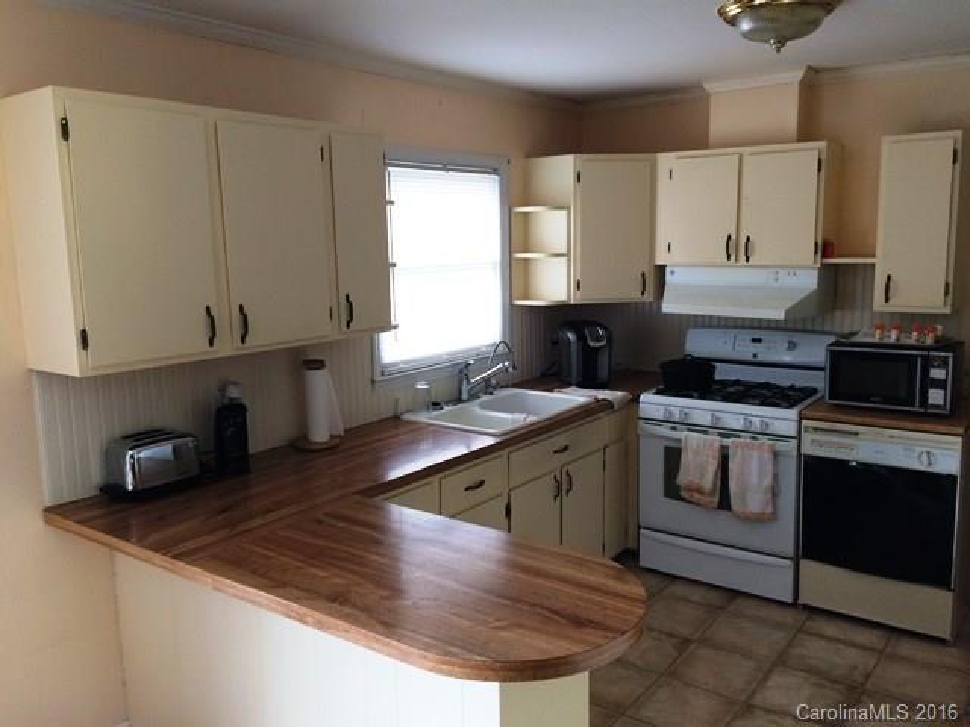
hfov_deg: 61.7
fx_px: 813
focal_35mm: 29
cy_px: 364
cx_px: 485
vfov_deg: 48.2
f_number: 2.2
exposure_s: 1/30
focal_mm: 4.15
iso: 100
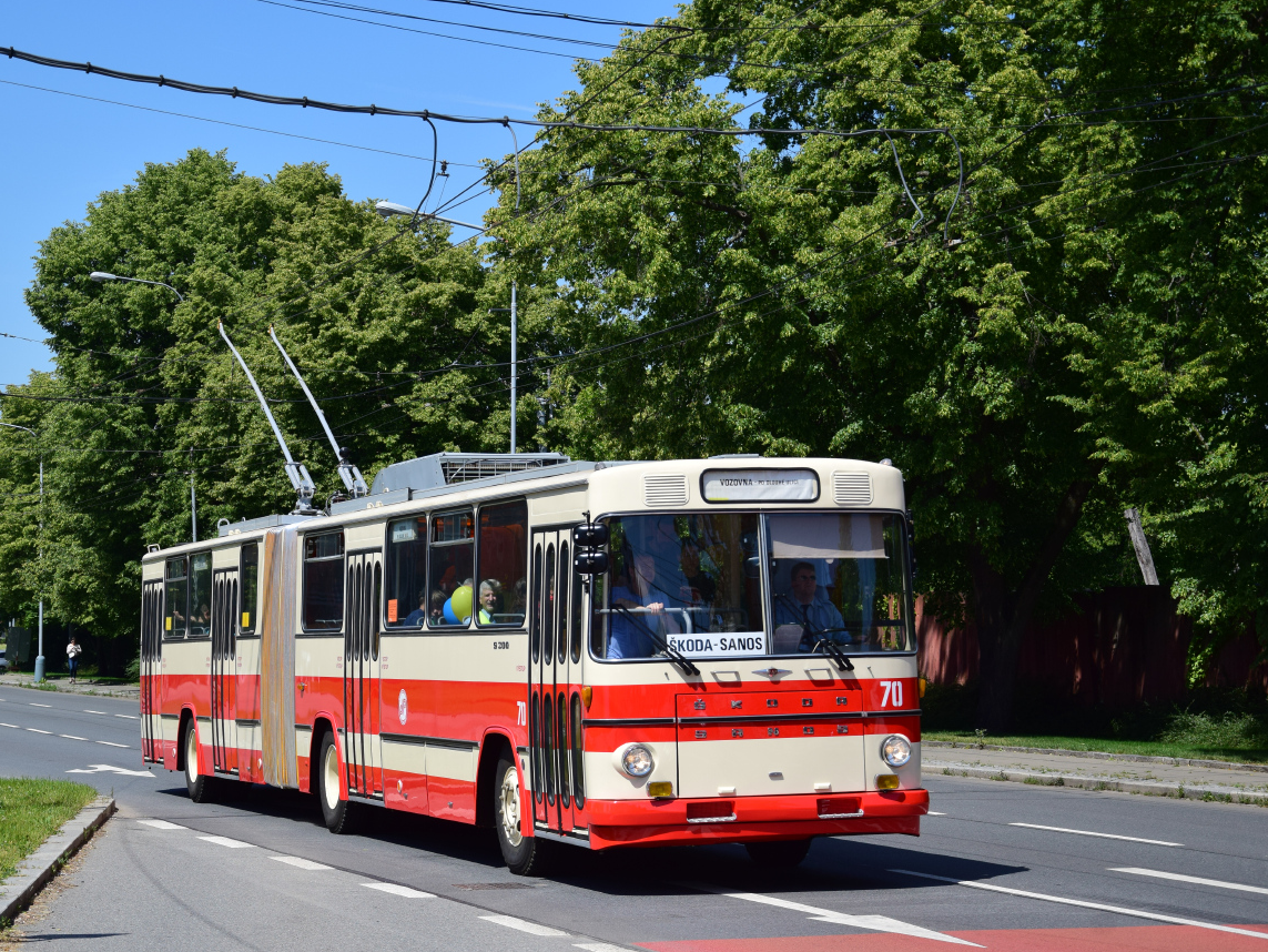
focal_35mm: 82
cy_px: 473
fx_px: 3005
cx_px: 576
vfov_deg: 18.0
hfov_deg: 23.8
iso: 200
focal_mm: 50
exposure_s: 1/1000
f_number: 6.3
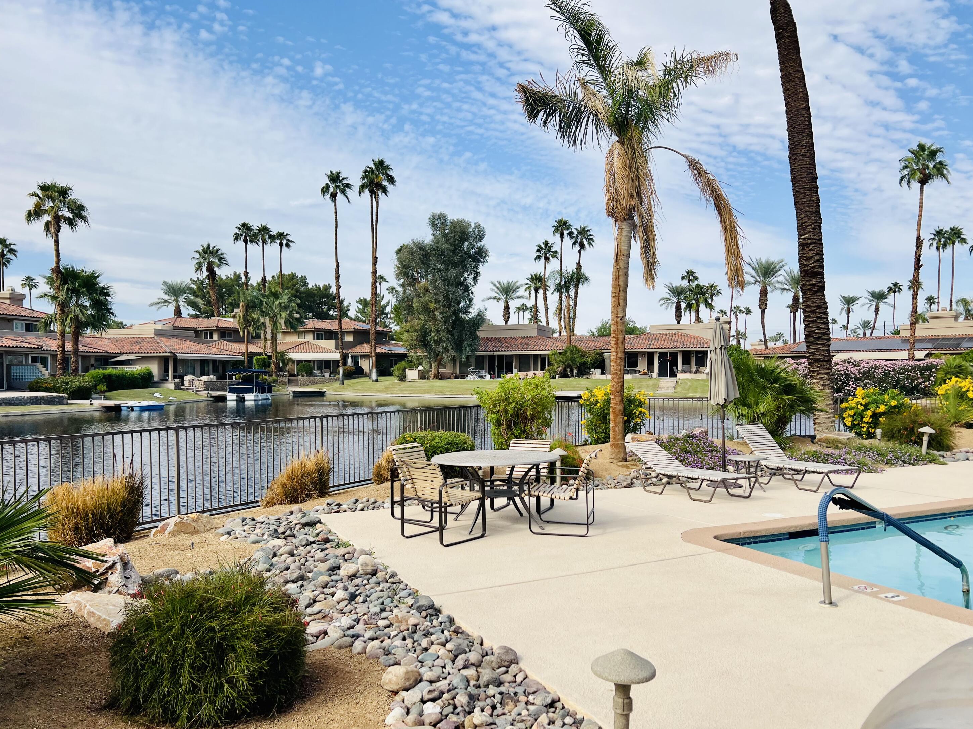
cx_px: 477
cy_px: 373
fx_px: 759
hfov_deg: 65.3
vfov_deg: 51.4
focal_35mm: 27
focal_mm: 5.7
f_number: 1.5
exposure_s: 1/5076
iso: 50
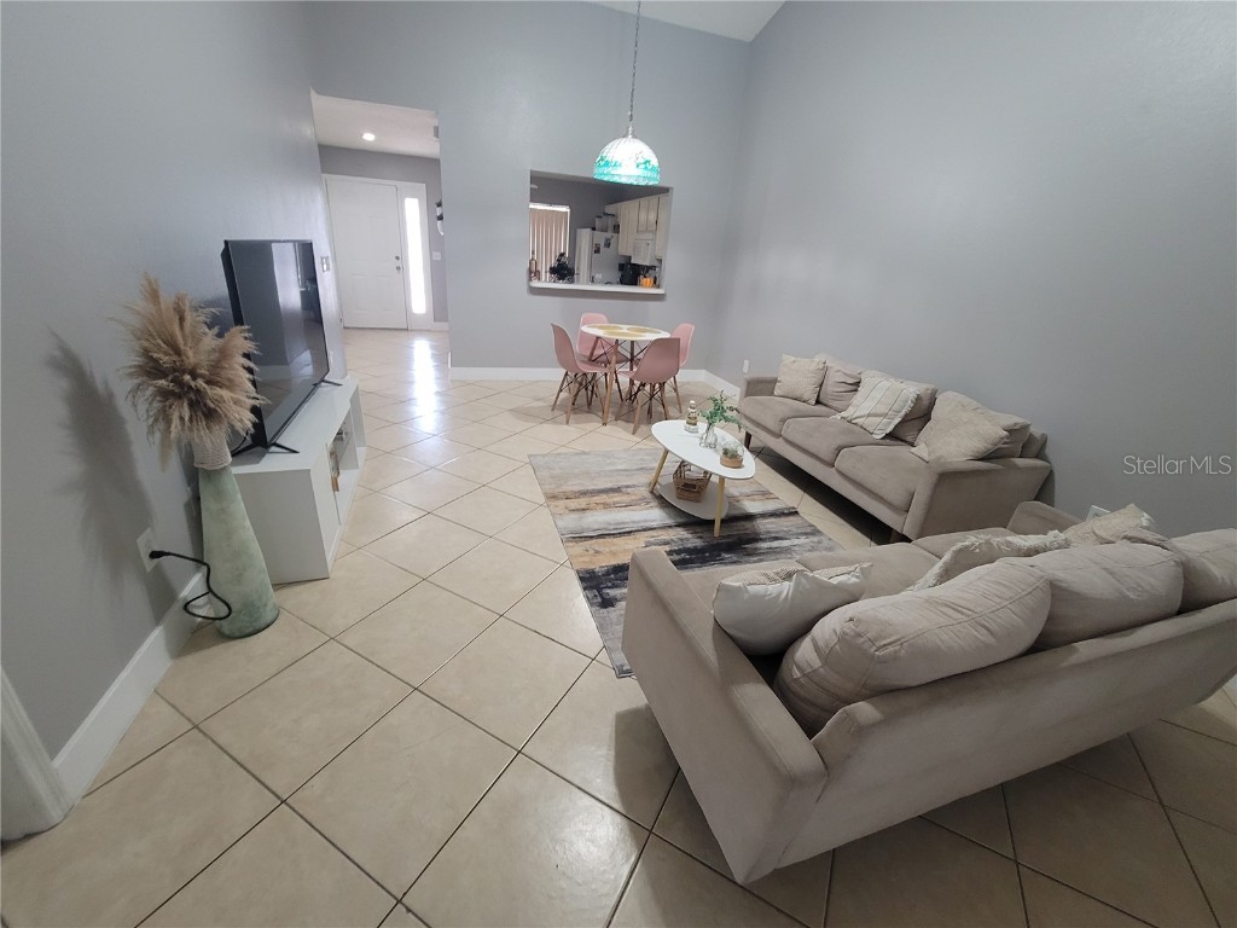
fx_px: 465
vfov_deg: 89.9
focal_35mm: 13
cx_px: 618
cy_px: 464
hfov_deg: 106.2
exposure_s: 1/30
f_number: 2.2
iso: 320
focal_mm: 2.2
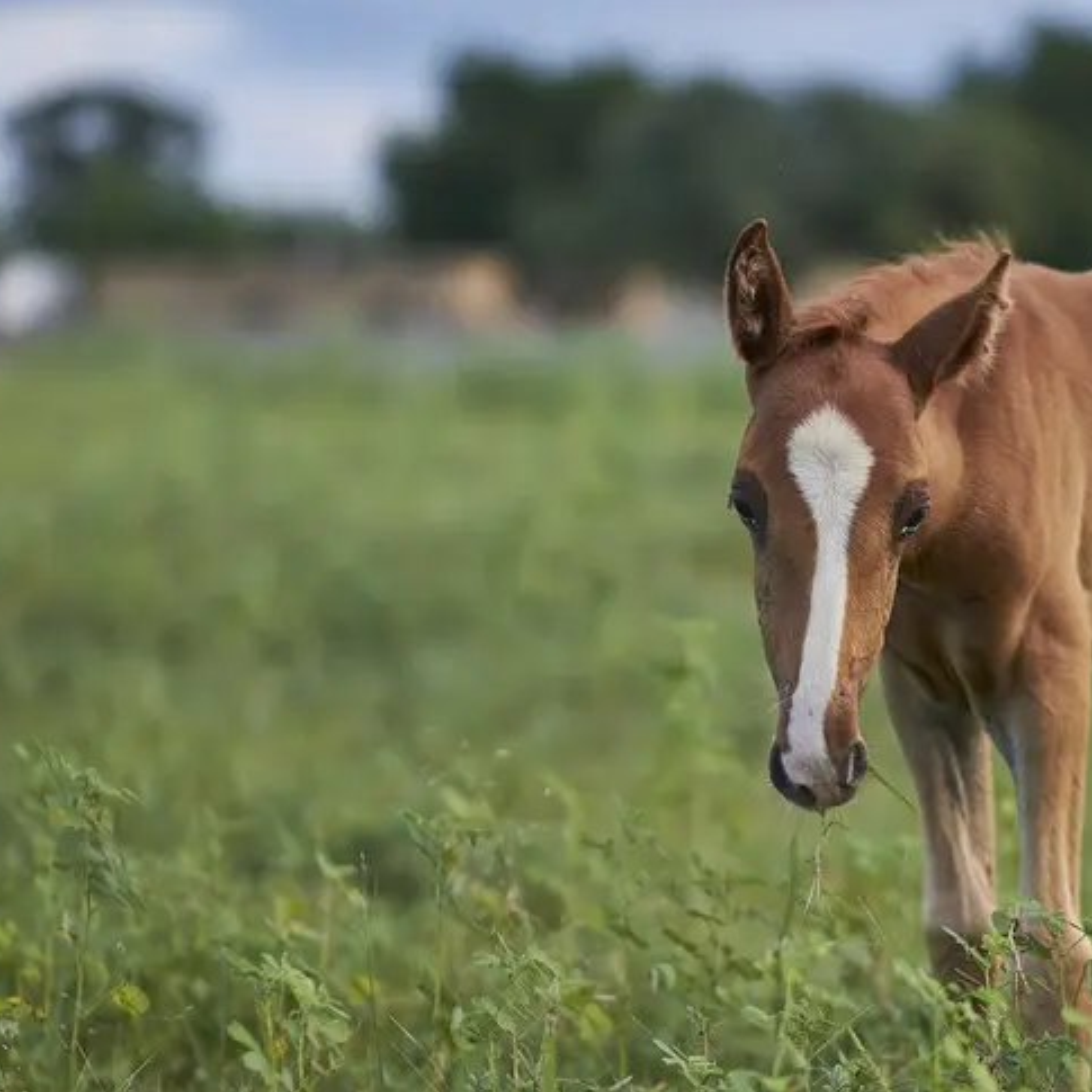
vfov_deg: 10.0
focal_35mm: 174
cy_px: 546
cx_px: 723
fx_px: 6210
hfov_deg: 10.0
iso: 400
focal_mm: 90
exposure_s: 1/2500
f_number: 2
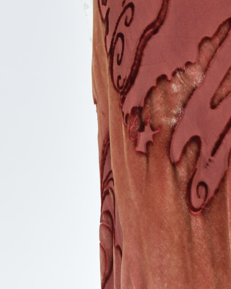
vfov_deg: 11.6
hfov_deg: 9.4
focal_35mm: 161
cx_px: 331
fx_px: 1373
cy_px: 407
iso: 200
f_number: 6.3
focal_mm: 31
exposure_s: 1/80
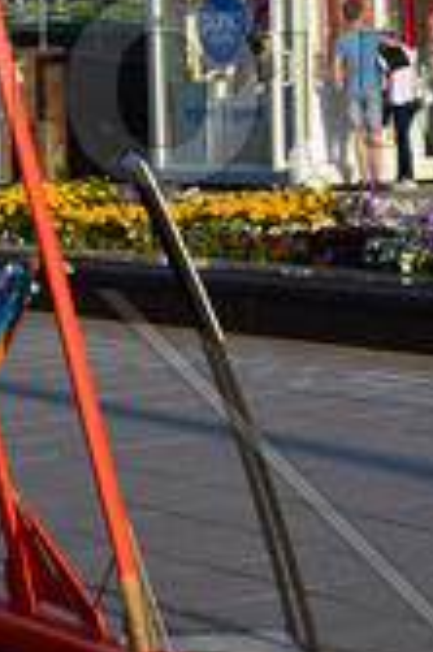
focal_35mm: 146
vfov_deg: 14.0
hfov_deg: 9.3
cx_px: -96
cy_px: 90
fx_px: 2639
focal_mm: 28
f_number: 9
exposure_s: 1/100
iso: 100
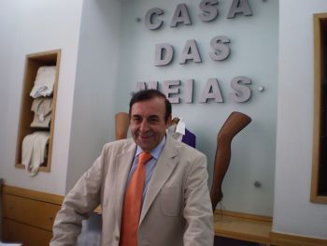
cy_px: 123
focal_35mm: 36
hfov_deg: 51.3
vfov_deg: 39.7
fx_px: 340
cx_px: 164
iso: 125
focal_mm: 6.3
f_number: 3.1
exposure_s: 1/30
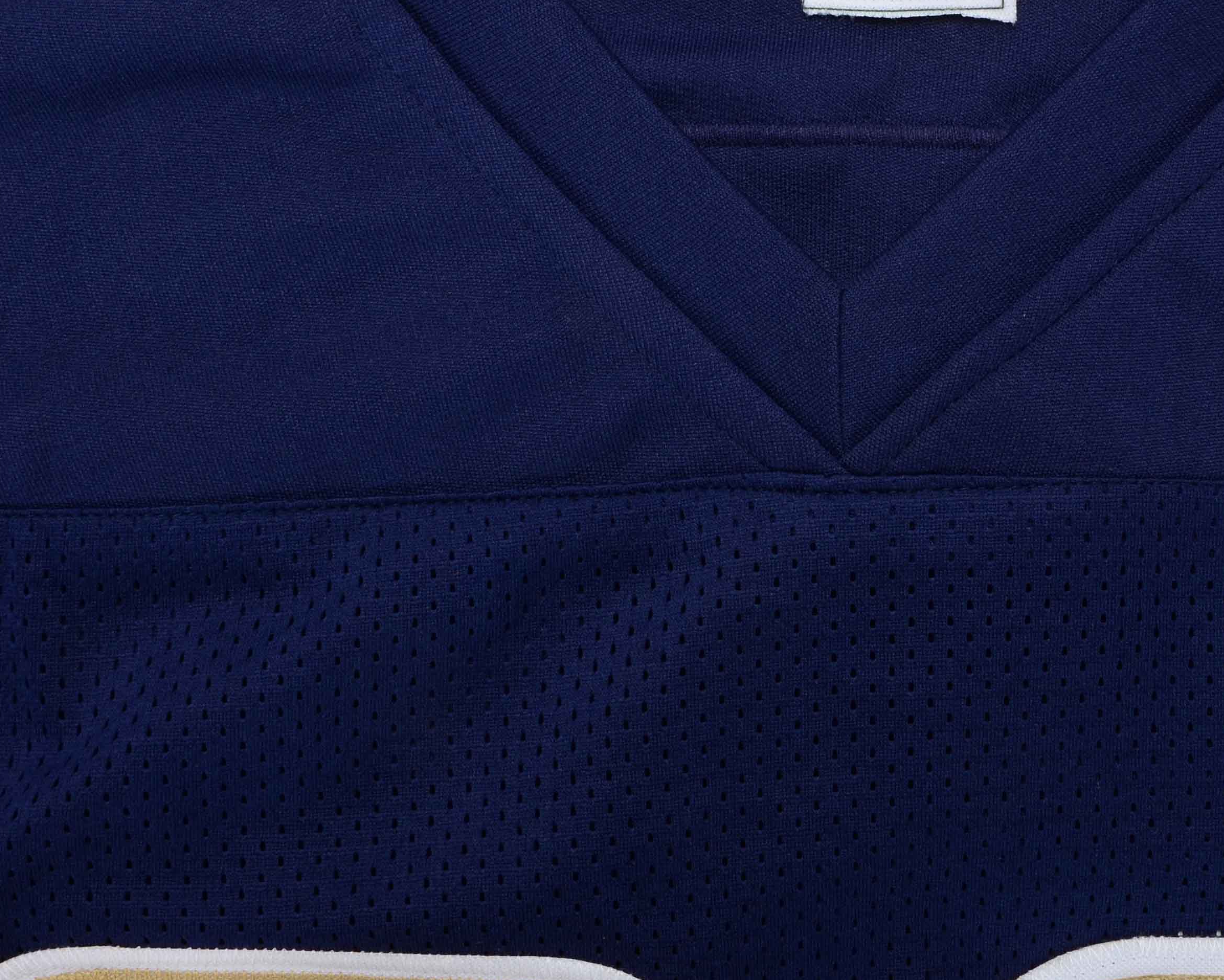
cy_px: 264
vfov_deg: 20.6
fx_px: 2681
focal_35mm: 74
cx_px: 862
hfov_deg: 25.5
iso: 200
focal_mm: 25
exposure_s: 1/160
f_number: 14
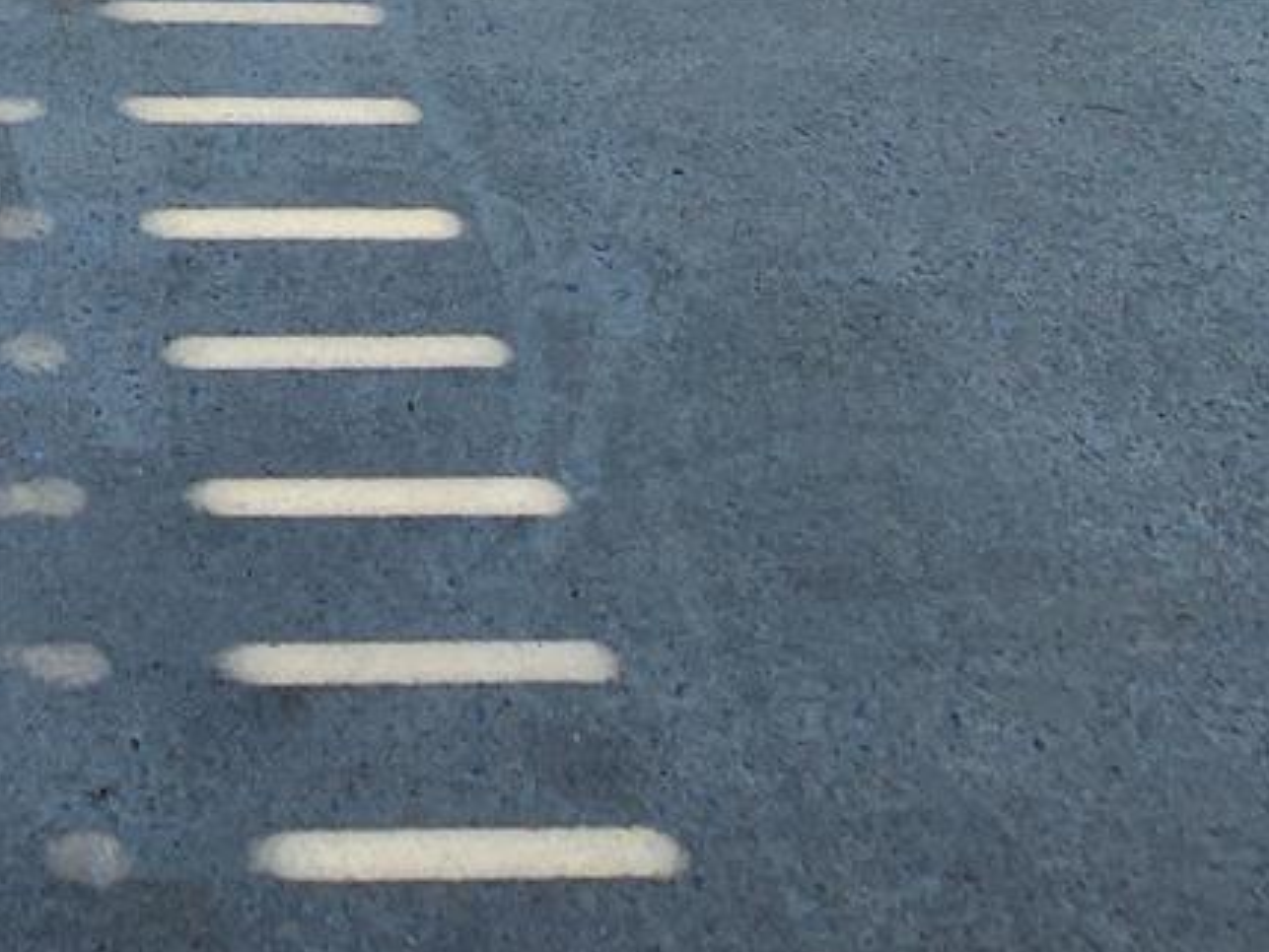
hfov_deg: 28.6
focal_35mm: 62
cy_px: -1245
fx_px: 2274
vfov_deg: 15.3
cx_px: -98
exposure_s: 1/744
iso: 50
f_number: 2.2
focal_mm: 2.2
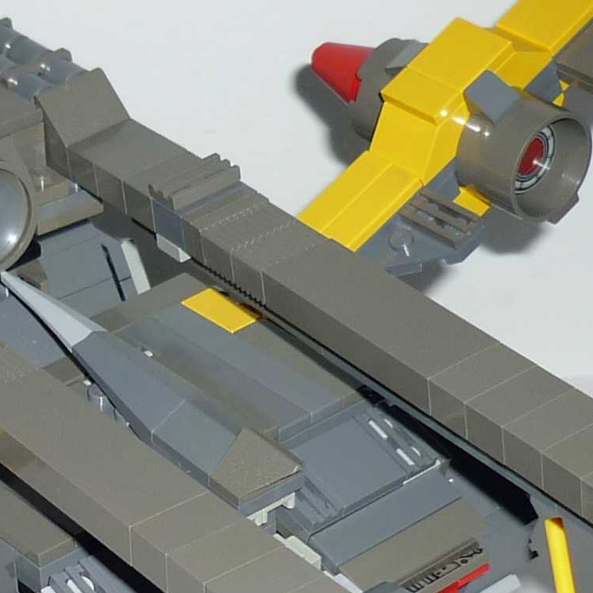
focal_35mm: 126
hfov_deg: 13.7
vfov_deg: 13.7
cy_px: 522
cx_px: 66
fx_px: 2442
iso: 100
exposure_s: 1/60
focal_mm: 5.5
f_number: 2.8
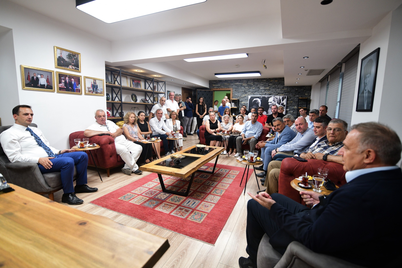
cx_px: 201
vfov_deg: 73.8
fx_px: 179
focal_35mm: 16
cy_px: 134
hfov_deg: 96.7
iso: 1000
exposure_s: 1/320
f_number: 2.8
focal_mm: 16
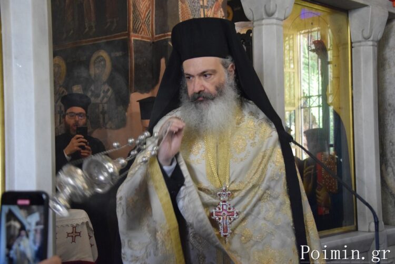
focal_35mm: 52
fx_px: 576
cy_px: 132
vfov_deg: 25.8
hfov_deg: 37.9
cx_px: 198
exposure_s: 1/60
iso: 3600
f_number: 4.5
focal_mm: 35
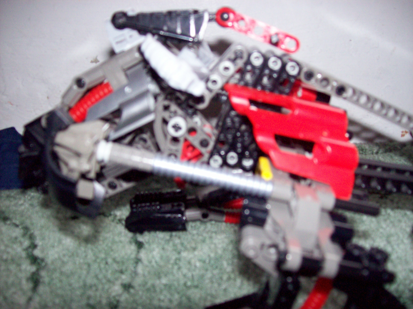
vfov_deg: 39.6
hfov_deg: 51.4
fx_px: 429
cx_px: 206
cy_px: 154
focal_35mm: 36
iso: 140
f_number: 2.7
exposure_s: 1/64
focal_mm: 6
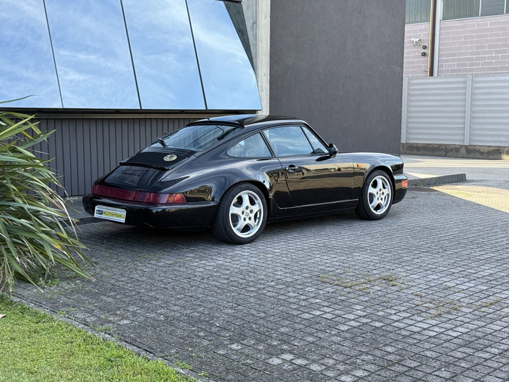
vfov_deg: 30.3
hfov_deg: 39.7
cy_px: 191
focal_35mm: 48
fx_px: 706
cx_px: 254
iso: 100
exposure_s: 1/534
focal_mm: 6.76
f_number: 1.78
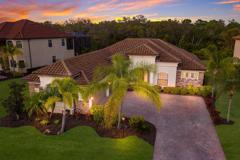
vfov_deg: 46.4
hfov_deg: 65.5
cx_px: 120
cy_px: 80
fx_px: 187
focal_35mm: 28
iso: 160
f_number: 2.8
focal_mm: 10.26
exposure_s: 1/20
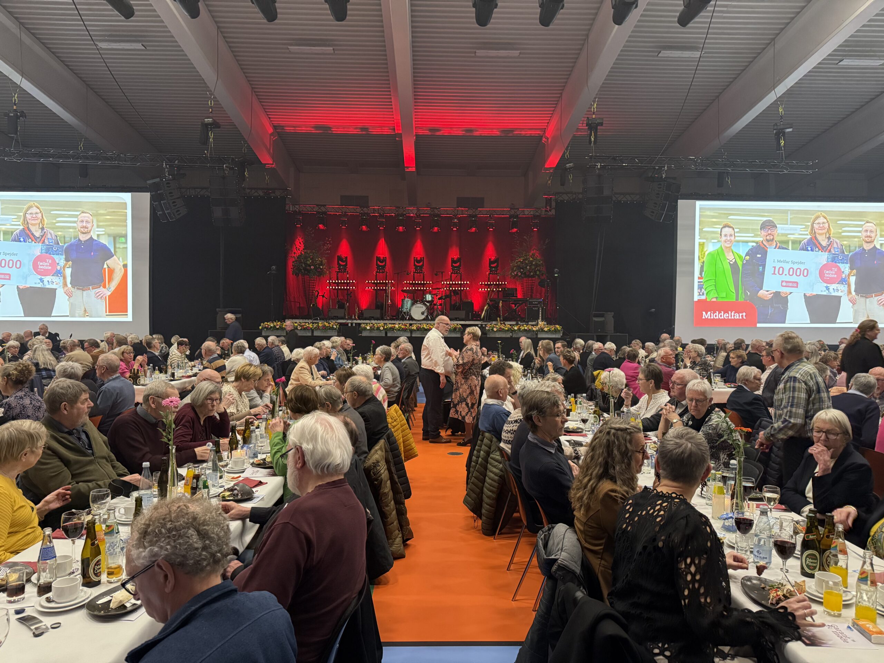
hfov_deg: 71.6
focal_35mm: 24
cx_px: 442
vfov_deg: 56.8
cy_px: 332
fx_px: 613
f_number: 1.78
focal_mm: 6.76
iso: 800
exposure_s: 1/60
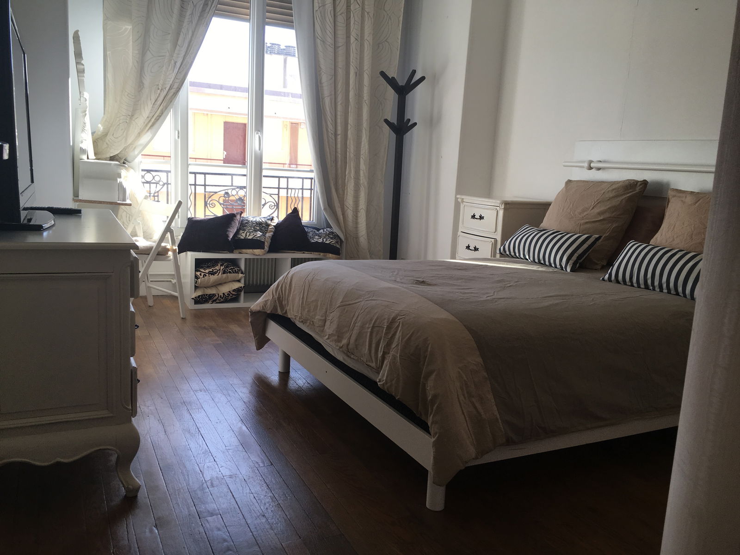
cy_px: 278
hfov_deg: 61.7
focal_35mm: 29
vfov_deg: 48.2
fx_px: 620
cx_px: 370
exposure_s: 1/110
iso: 25
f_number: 2.2
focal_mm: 4.15
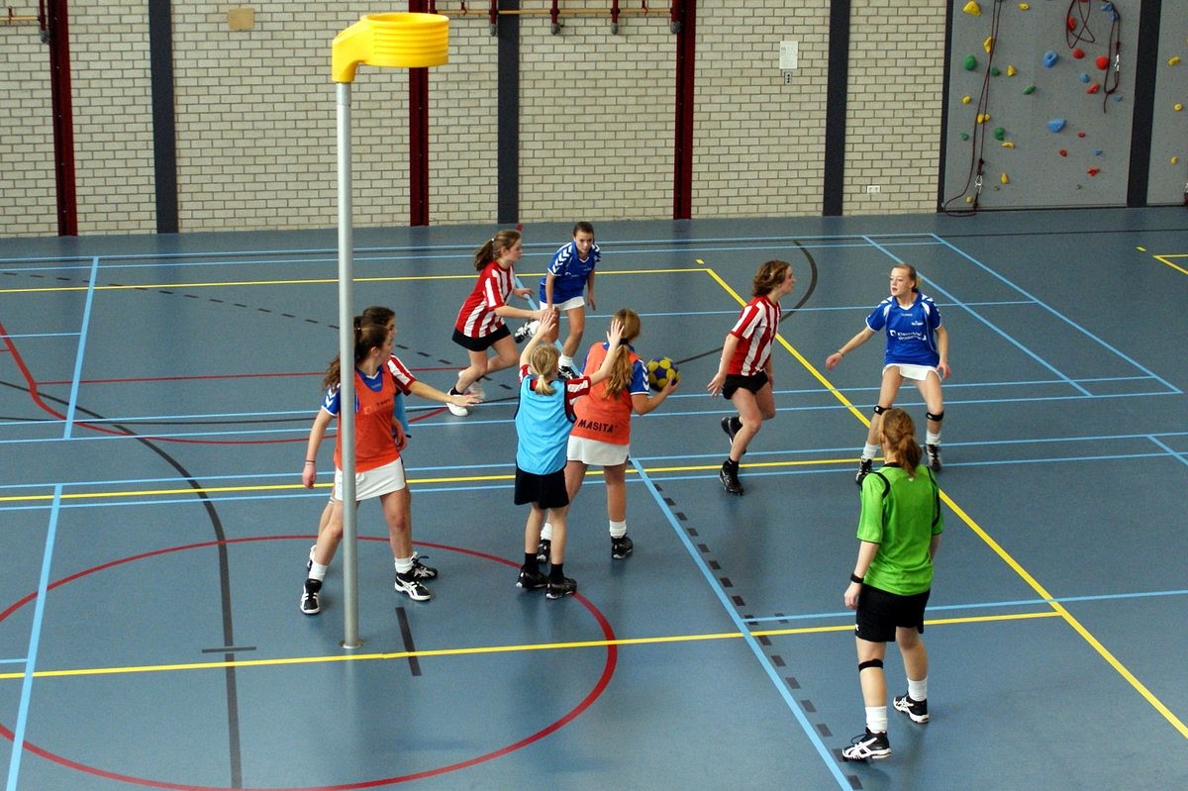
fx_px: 1385
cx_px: 594
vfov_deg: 31.9
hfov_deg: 46.4
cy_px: 396
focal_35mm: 42
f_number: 4.5
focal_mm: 28
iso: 800
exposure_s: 1/200
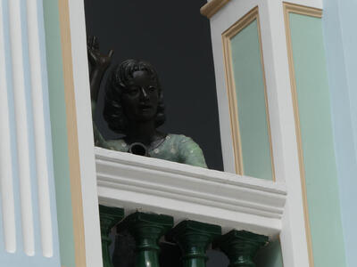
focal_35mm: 322
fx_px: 3321
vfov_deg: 4.6
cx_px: 178
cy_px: 134
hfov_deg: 6.2
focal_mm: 57.7
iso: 80
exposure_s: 1/320
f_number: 5.9
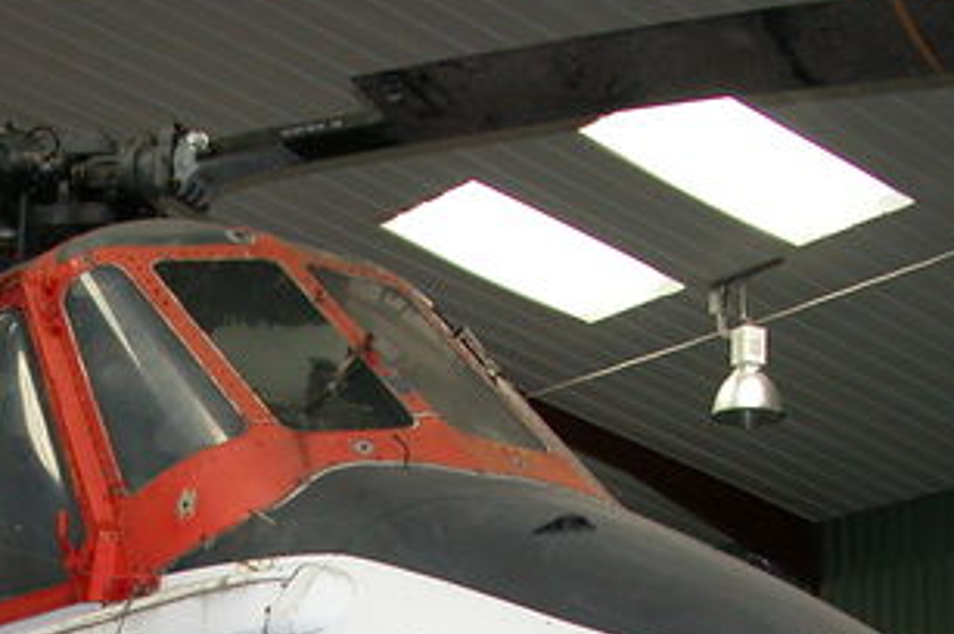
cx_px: 199
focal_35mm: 95
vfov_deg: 13.6
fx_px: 2515
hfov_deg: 21.2
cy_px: 911
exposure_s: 1/60
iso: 200
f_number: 2.8
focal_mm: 8.9
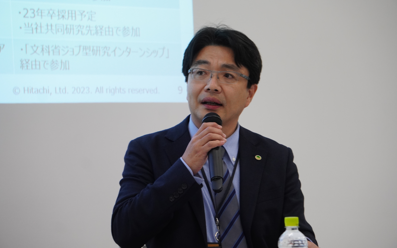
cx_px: 198
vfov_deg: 8.7
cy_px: 119
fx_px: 1623
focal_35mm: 150
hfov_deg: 13.9
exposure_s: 1/160
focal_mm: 98
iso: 1250
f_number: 5.6
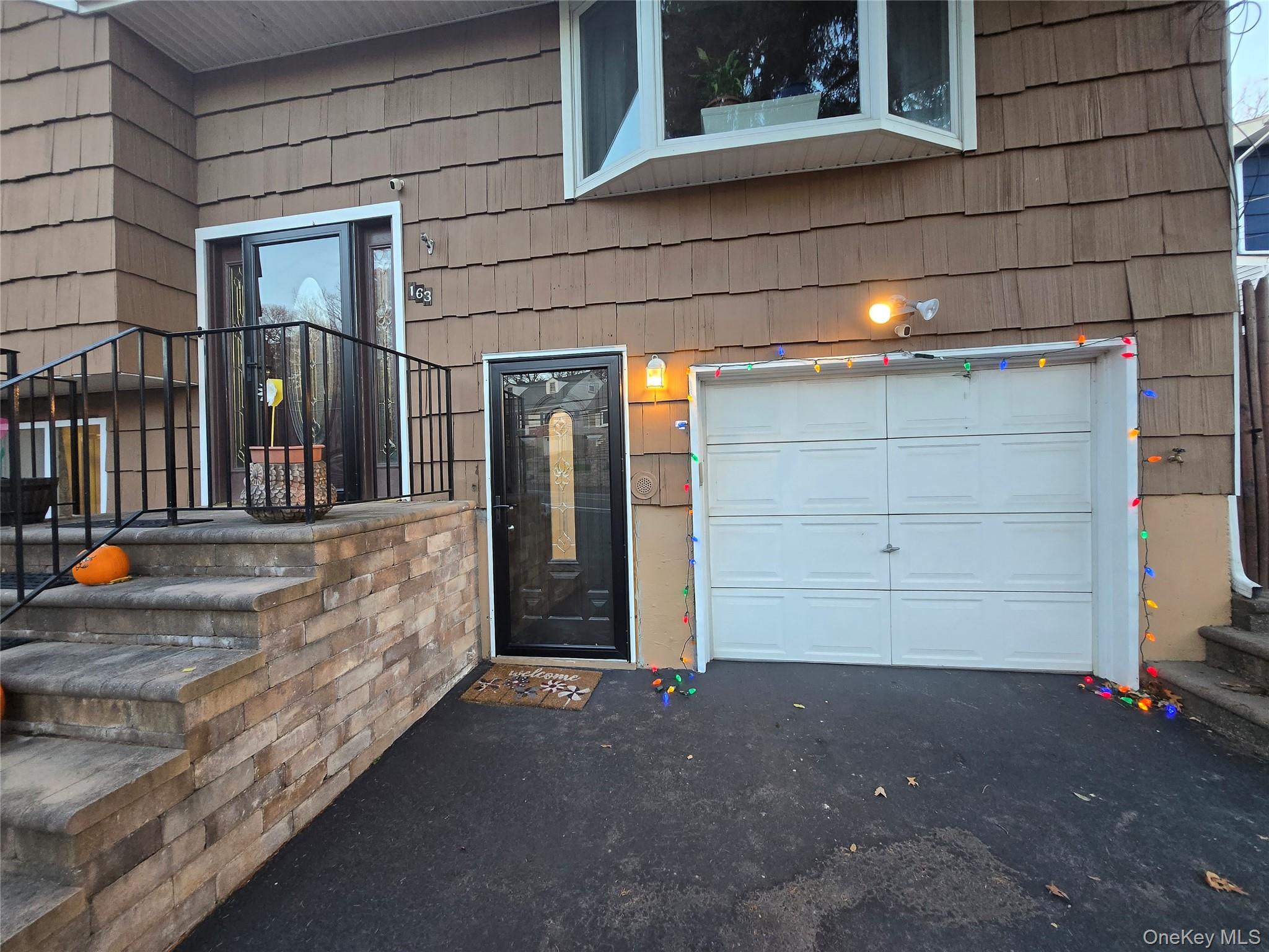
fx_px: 477
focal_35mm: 13
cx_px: 634
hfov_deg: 106.2
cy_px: 476
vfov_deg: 89.9
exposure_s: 1/60
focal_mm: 1.7
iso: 100
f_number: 2.2
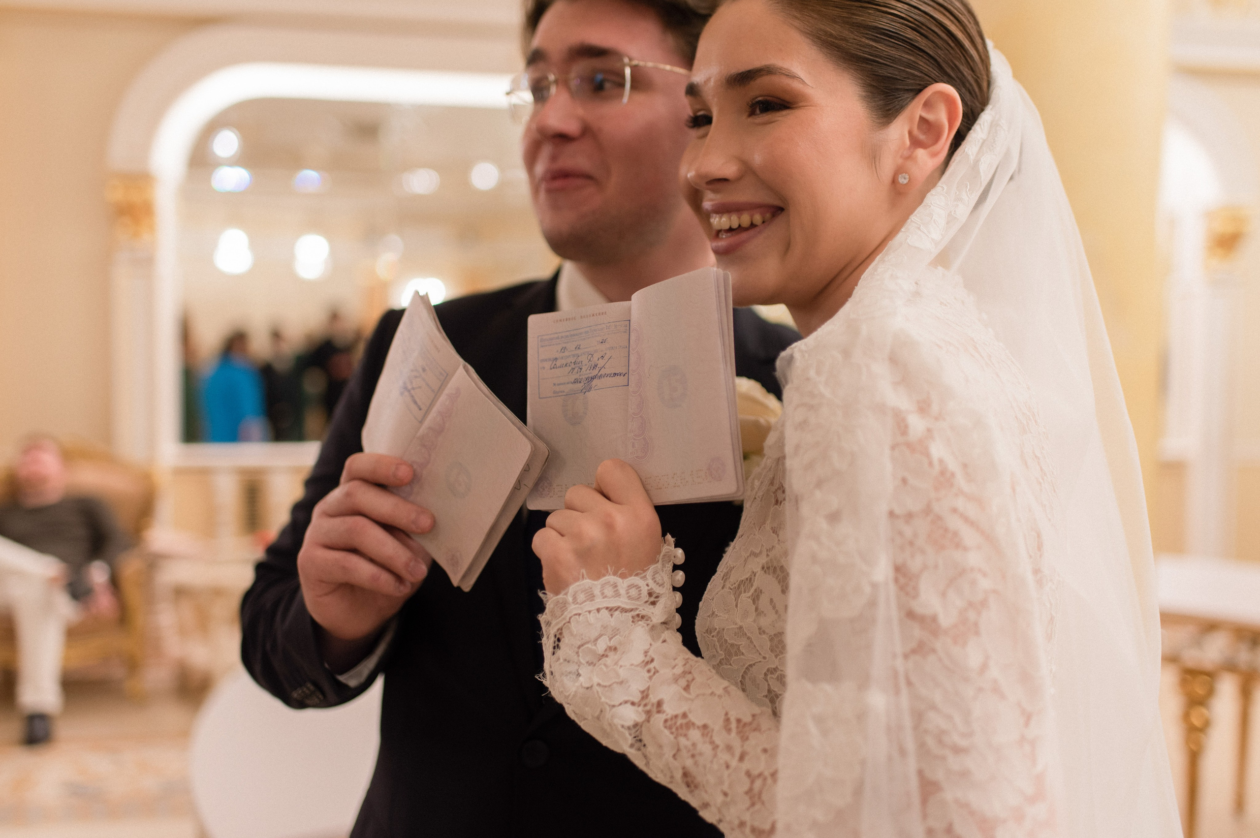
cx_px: 630
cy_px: 419
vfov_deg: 37.8
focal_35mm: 35
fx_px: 1224
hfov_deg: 54.5
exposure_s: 1/200
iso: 250
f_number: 1.8
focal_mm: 35
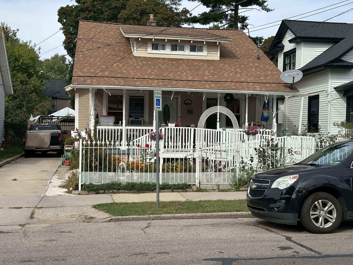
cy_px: 132
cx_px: 176
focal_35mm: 48
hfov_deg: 39.7
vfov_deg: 30.3
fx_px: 489
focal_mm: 6.86
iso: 64
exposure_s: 1/2667
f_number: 1.78
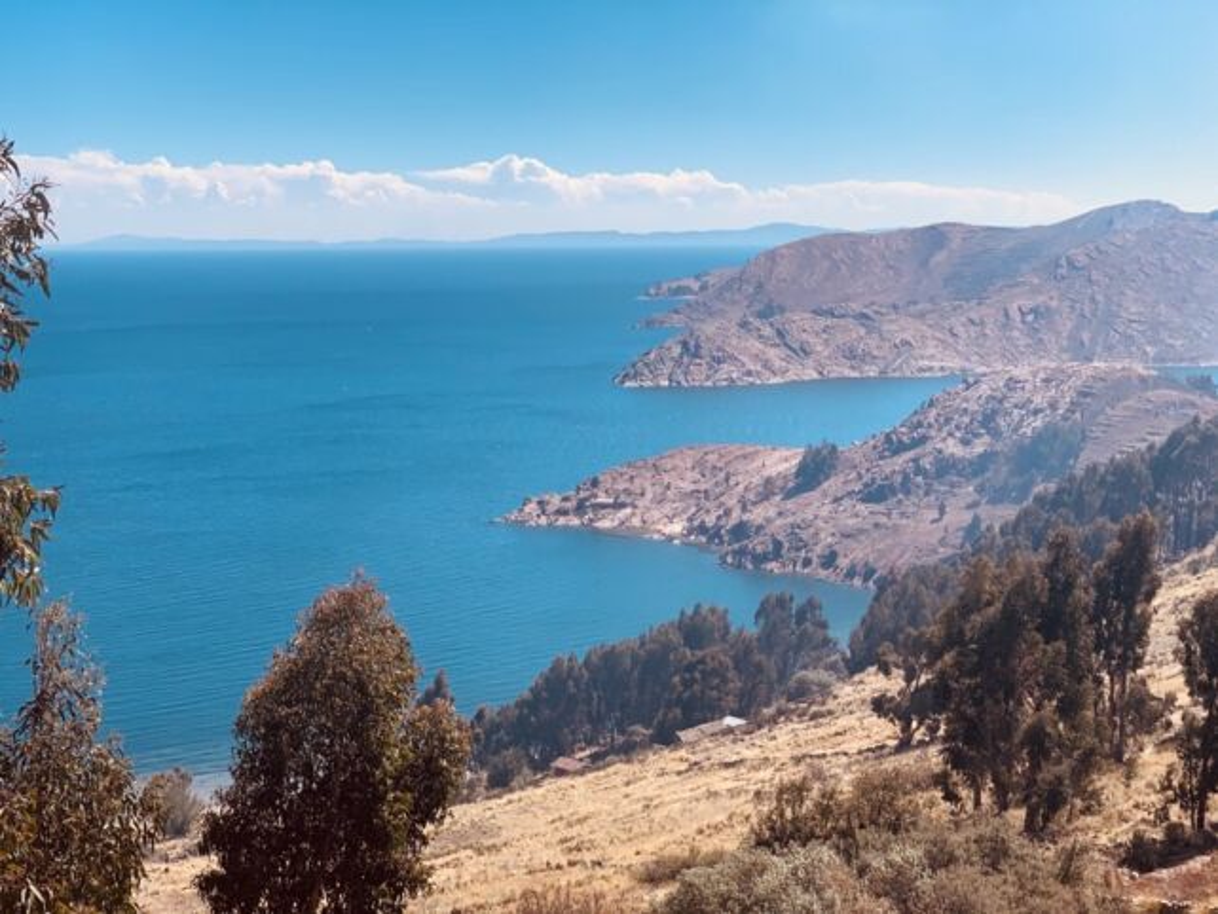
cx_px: 609
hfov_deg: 36.8
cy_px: 457
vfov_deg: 28.1
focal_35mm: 52
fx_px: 1830
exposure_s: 1/1261
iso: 16
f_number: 2.4
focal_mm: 6
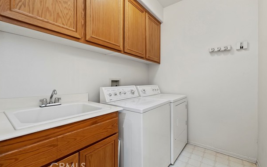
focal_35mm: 15
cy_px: 80
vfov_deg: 74.7
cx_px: 128
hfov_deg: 101.4
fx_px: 109
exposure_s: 1/4
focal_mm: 14
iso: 500
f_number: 10
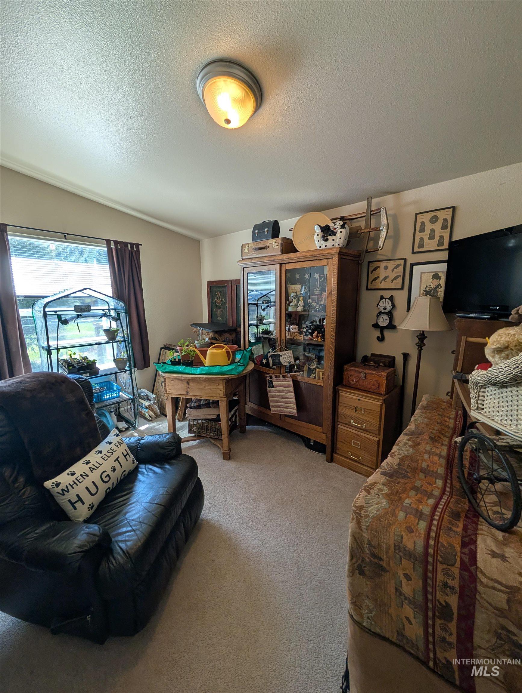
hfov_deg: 94.6
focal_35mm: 12
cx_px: 261
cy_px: 346
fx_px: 241
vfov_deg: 110.5
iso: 52
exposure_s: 1/136
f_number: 1.7
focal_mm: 2.02
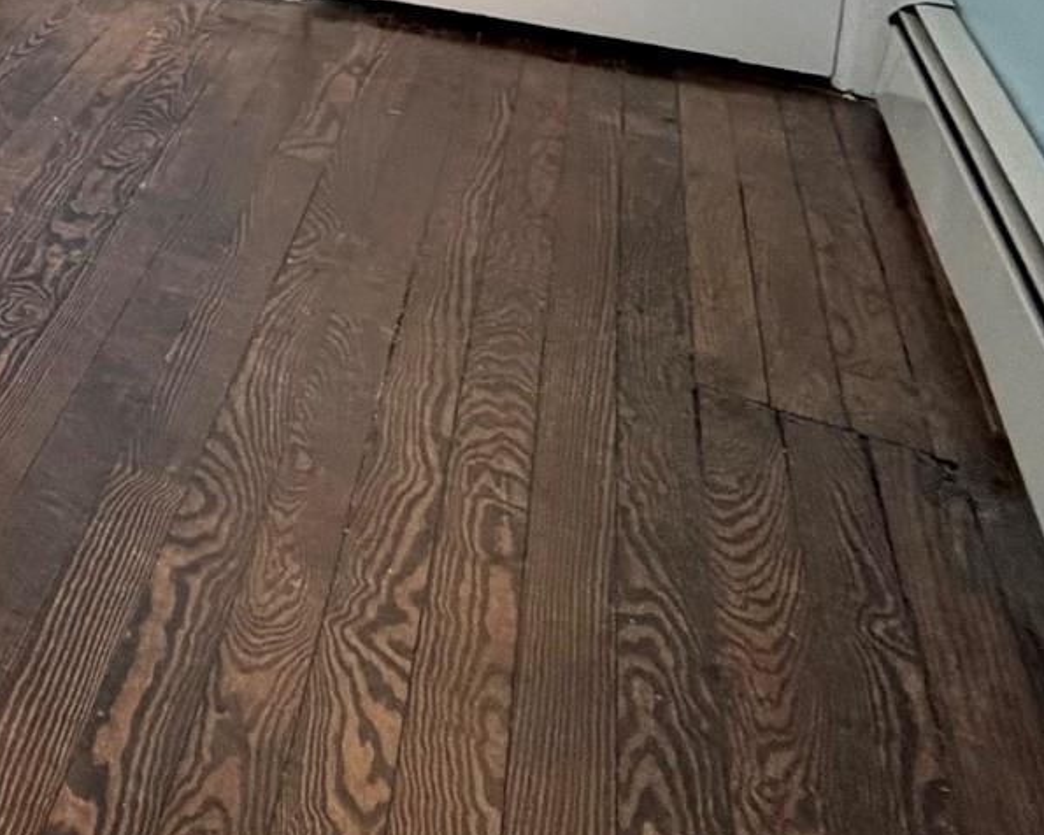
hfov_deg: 24.6
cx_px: -690
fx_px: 1452
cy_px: -292
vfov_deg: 26.4
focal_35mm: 47
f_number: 2.2
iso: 320
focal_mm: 2.22
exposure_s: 1/121
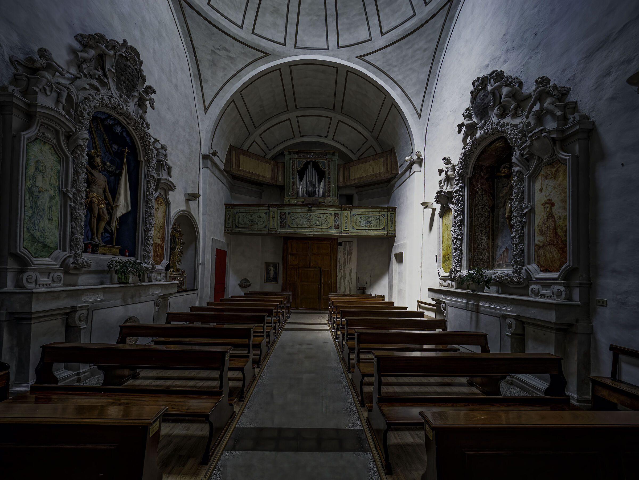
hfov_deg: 102.0
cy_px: 240
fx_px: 259
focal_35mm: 14
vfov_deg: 85.7
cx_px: 320
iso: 400
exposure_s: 1/100
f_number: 2.8
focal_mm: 7
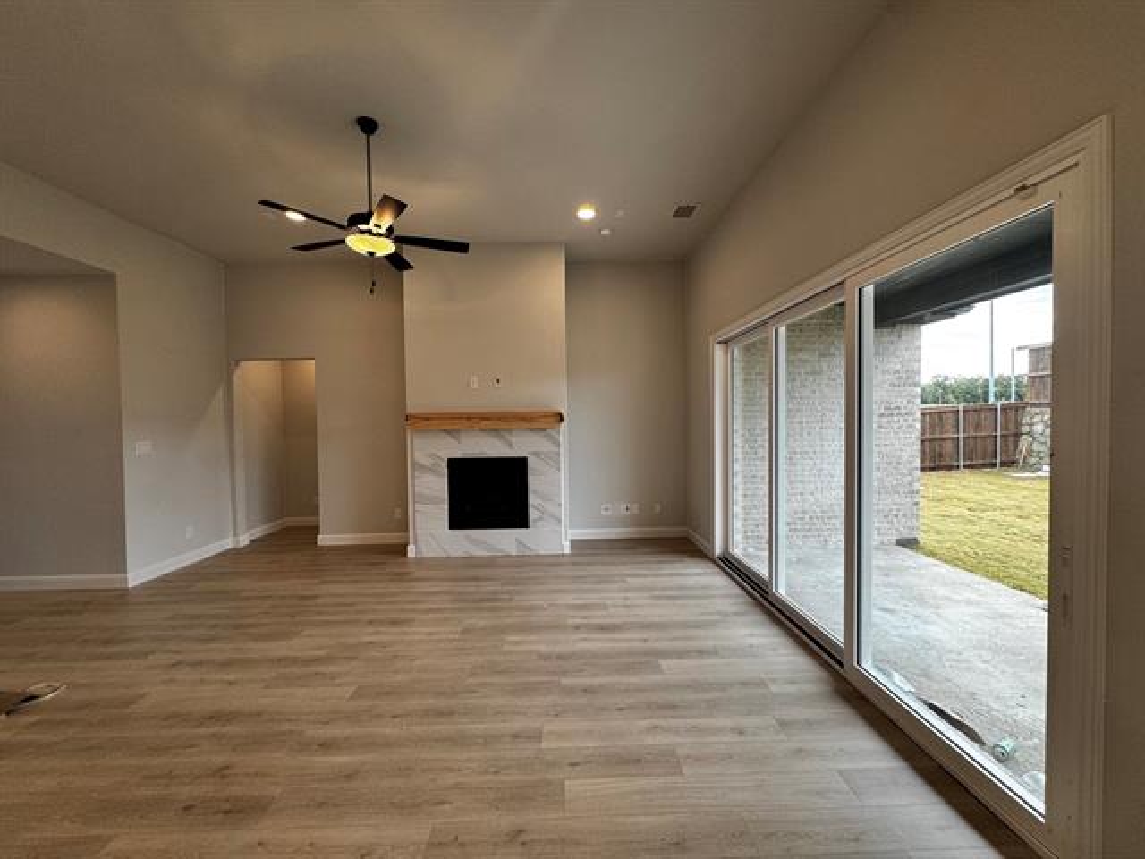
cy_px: 430
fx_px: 463
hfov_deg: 102.1
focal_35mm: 14
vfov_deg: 85.7
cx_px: 572
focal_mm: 2.22
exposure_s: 1/120
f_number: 2.2
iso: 100
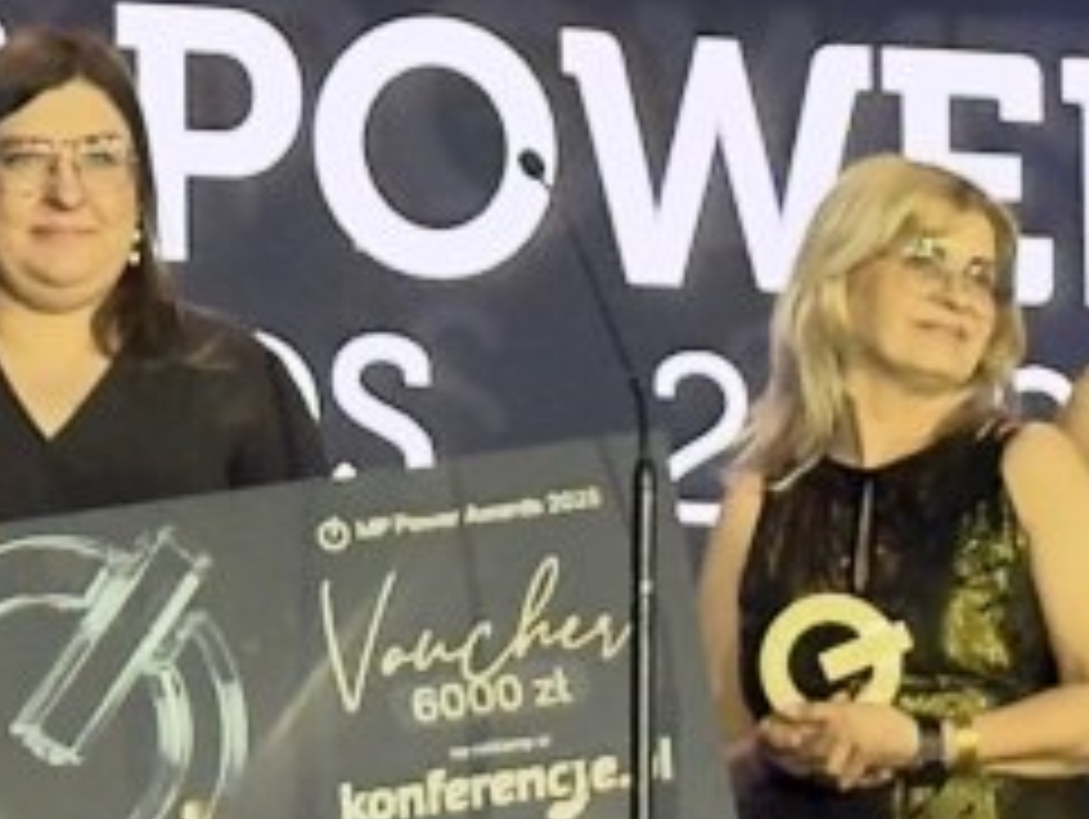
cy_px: 382
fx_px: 6393
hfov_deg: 9.7
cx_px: 50
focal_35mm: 203
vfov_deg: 7.3
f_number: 1.78
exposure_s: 1/105
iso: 160
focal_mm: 6.76
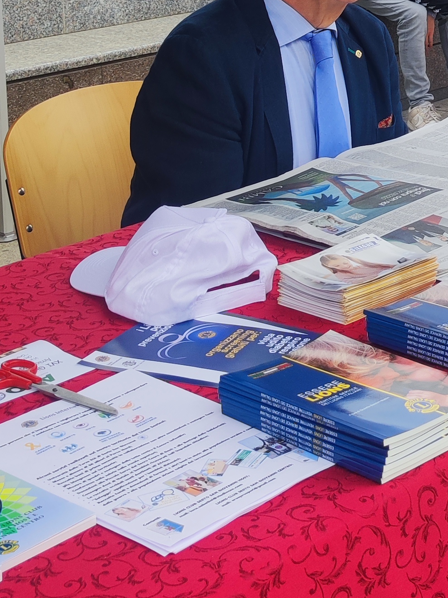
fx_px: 1399
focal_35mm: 81
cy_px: -54
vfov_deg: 22.8
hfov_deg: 17.9
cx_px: 405
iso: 50
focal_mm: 4.7
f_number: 1.79
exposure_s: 1/417
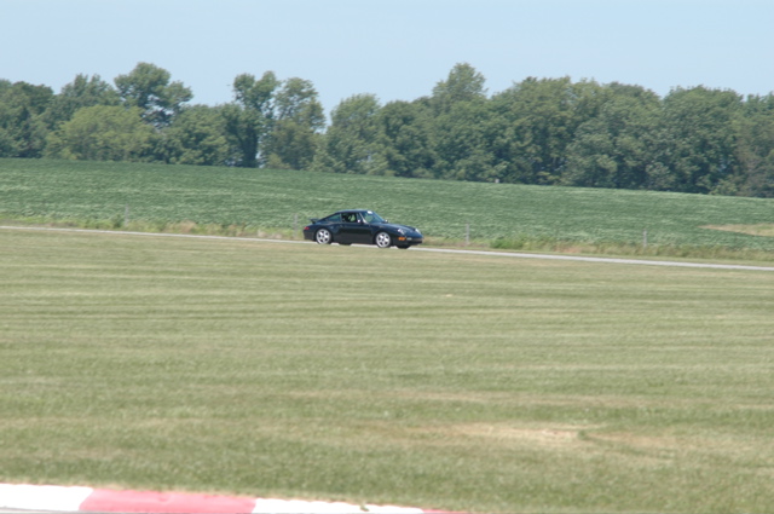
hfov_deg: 6.5
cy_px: 257
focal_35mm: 315
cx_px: 387
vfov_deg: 4.4
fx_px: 6764
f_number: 11
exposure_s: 1/200
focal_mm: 210
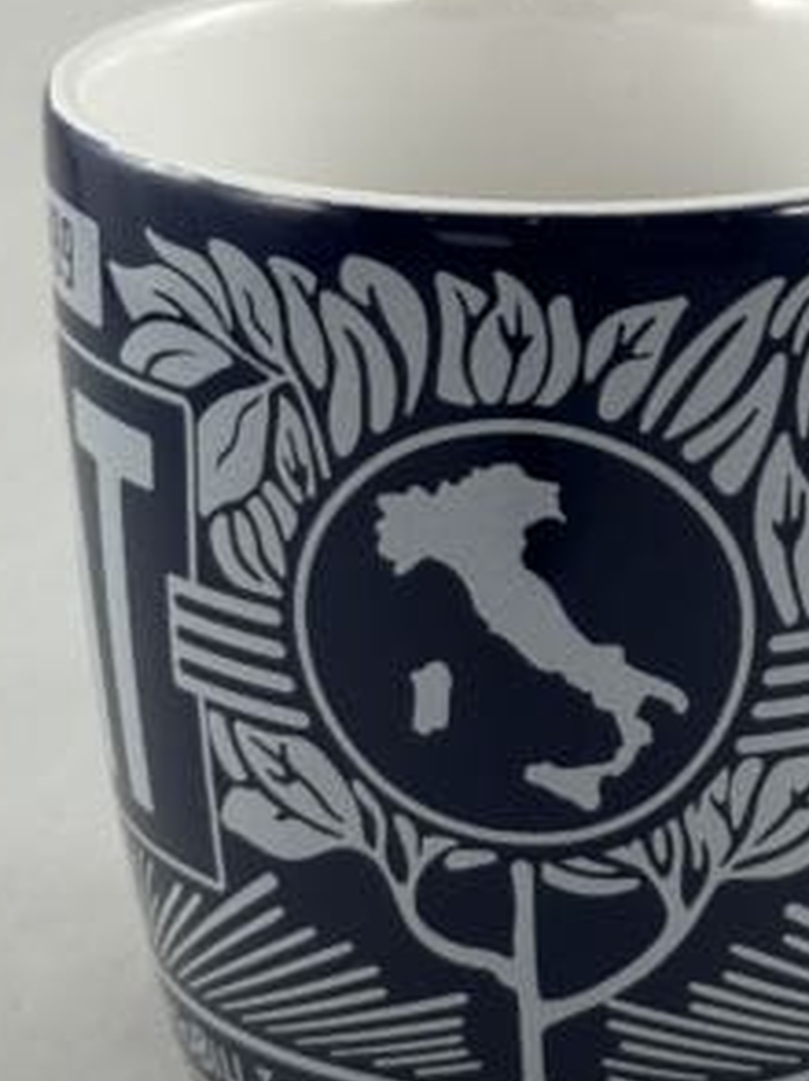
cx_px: 574
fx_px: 3401
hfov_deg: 13.5
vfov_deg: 18.1
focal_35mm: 109
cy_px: 561
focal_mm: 6.86
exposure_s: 1/100
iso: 64
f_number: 1.78
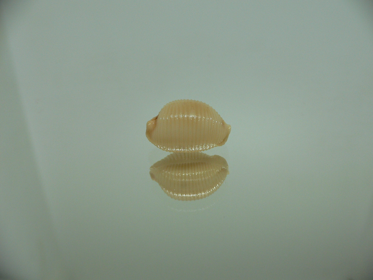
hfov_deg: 52.6
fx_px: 377
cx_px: 186
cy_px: 140
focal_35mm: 35
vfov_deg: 40.7
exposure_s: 1/60
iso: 100
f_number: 2.8
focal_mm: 4.6
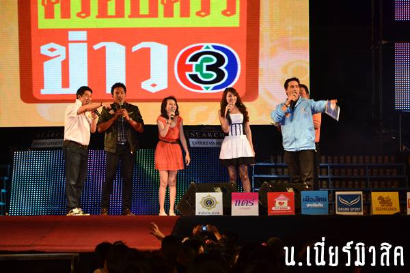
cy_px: 136
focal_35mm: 135
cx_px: 205
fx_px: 1537
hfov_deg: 15.2
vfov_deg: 10.2
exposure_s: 1/40
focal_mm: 90
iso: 400
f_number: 7.1
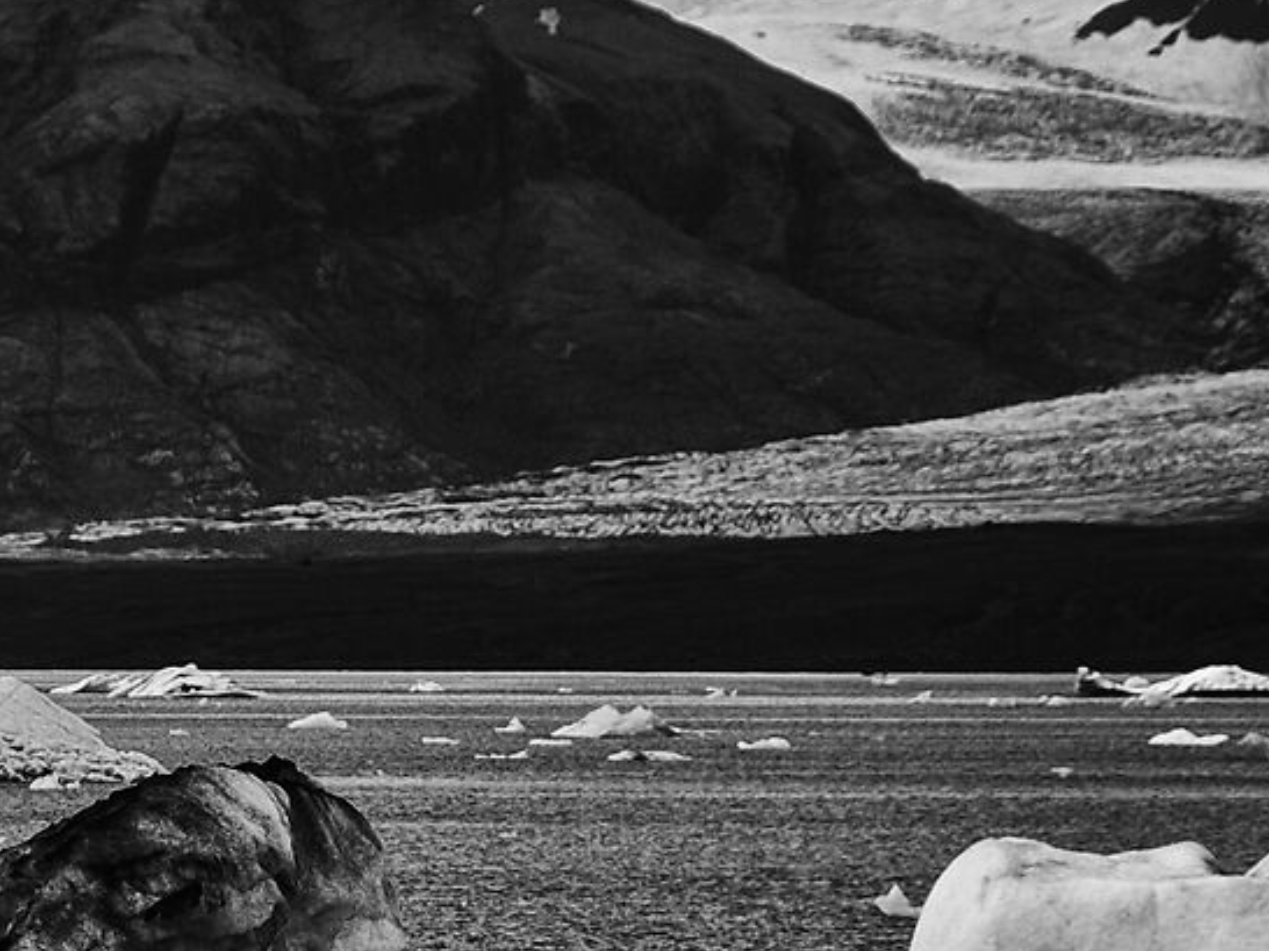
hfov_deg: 5.6
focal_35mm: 351
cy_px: 1139
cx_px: -5
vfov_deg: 4.2
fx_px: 12862
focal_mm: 55
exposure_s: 1/125
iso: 100
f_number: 6.4
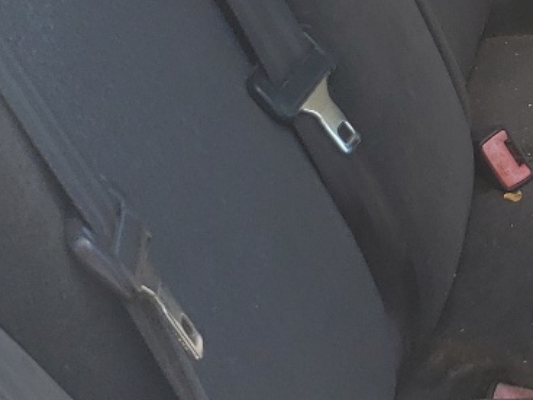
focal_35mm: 113
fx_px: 1740
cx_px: 605
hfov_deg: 16.8
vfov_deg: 13.1
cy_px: 126
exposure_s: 1/345
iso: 50
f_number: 1.5
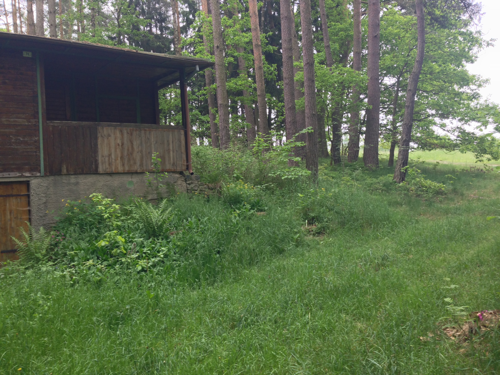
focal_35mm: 33
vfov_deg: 42.9
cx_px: 250
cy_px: 188
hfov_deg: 55.4
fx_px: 477
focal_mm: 4.12
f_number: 2.4
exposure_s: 1/60
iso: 64
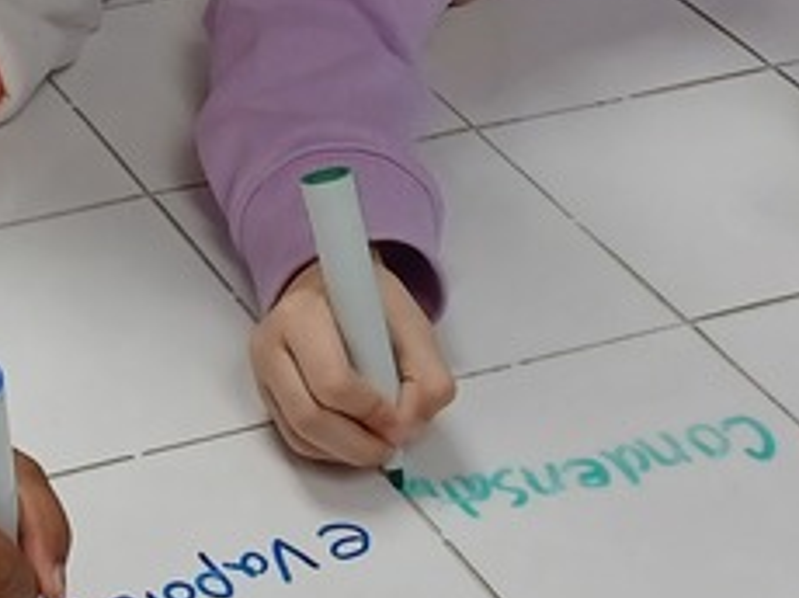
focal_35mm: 116
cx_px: 94
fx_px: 2675
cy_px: 28
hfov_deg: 16.8
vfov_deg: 12.6
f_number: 1.8
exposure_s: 1/60
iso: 200
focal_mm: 3.98
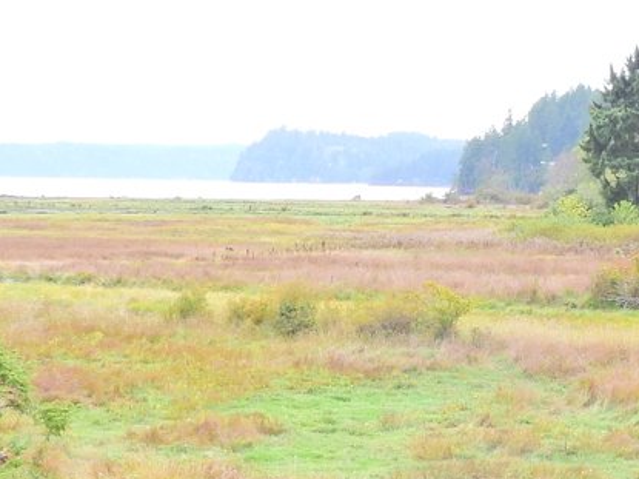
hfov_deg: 18.1
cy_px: 385
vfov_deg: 13.6
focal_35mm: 108
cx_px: 491
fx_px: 1993
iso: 100
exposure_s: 1/50
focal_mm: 6.2
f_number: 8
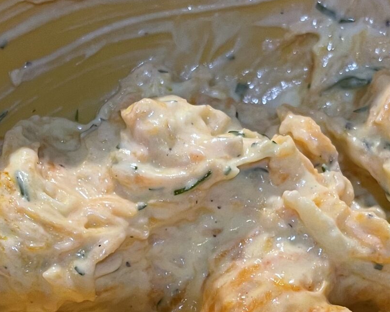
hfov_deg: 23.7
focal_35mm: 80
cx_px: 264
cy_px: 350
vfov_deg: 18.4
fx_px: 924
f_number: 1.6
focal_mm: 4.2
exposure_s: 1/50
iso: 100
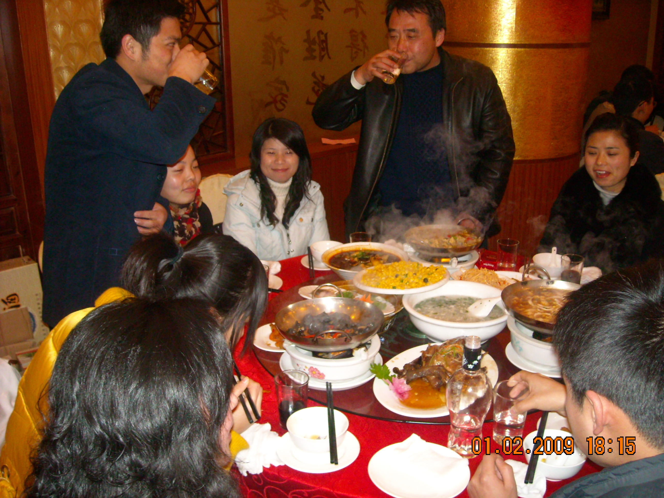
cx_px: 332
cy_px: 249
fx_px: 671
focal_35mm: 35
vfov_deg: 40.7
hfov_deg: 52.6
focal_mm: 5.7
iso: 400
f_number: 2.8
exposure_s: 1/60
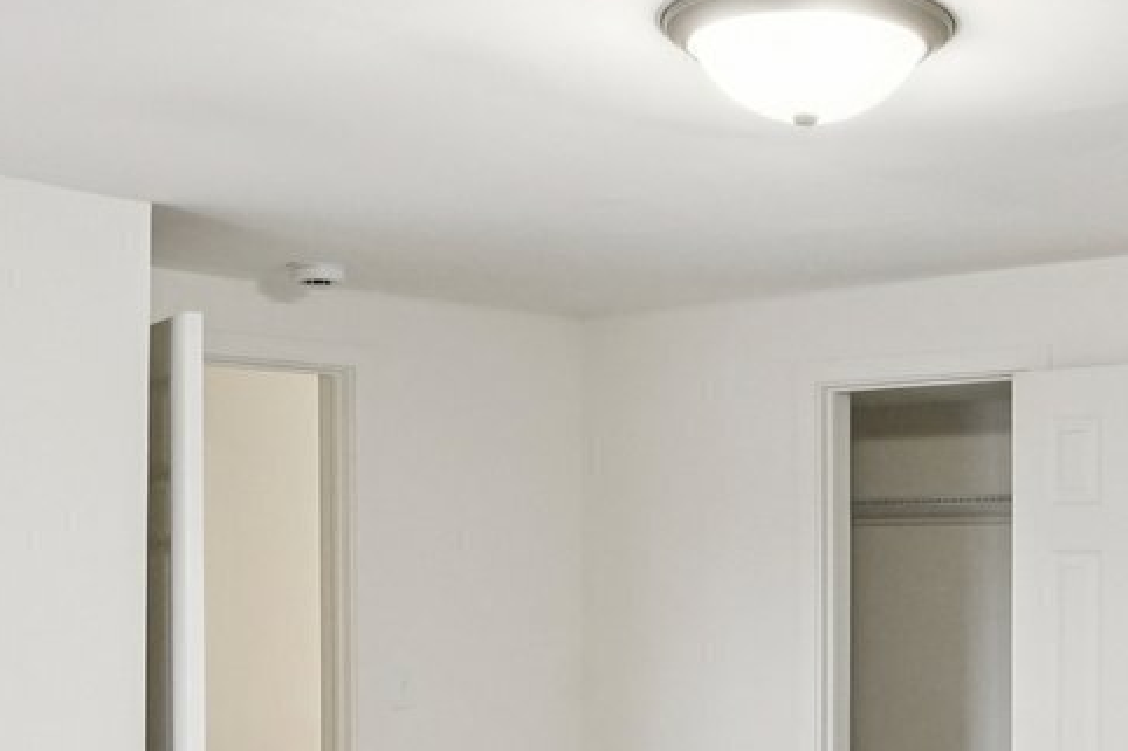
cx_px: 660
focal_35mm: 68
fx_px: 2130
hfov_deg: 29.6
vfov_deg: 19.9
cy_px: 537
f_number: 8
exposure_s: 1/30
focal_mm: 16
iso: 1250
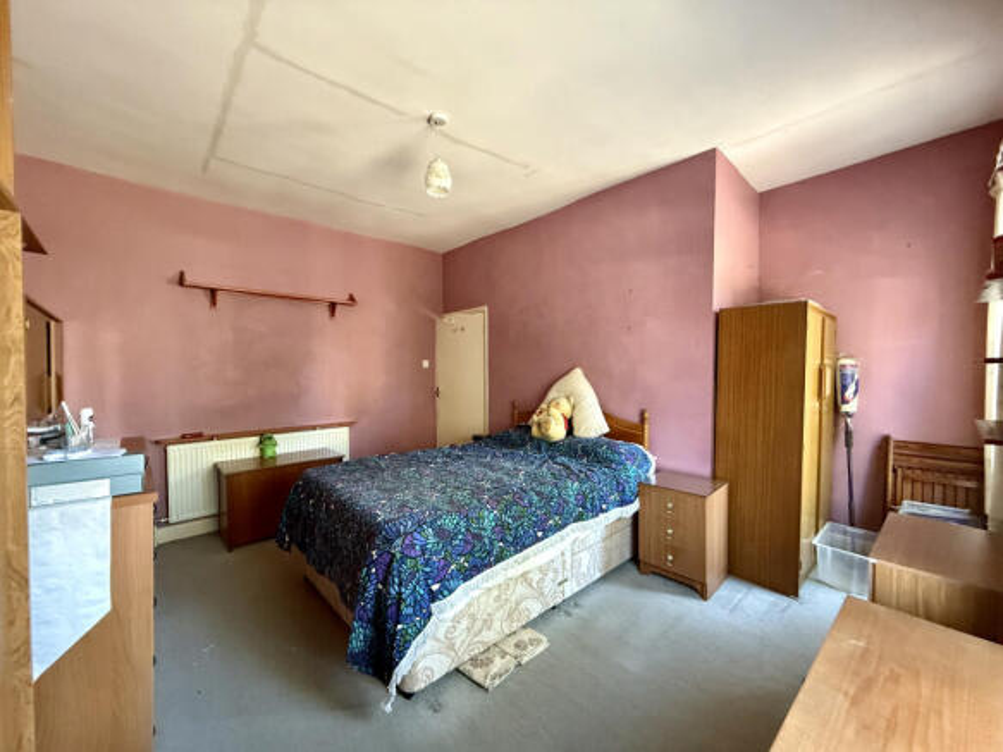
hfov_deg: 102.1
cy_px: 376
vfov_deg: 85.7
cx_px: 502
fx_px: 406
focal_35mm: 14
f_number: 2.2
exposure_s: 1/60
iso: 800
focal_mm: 2.22
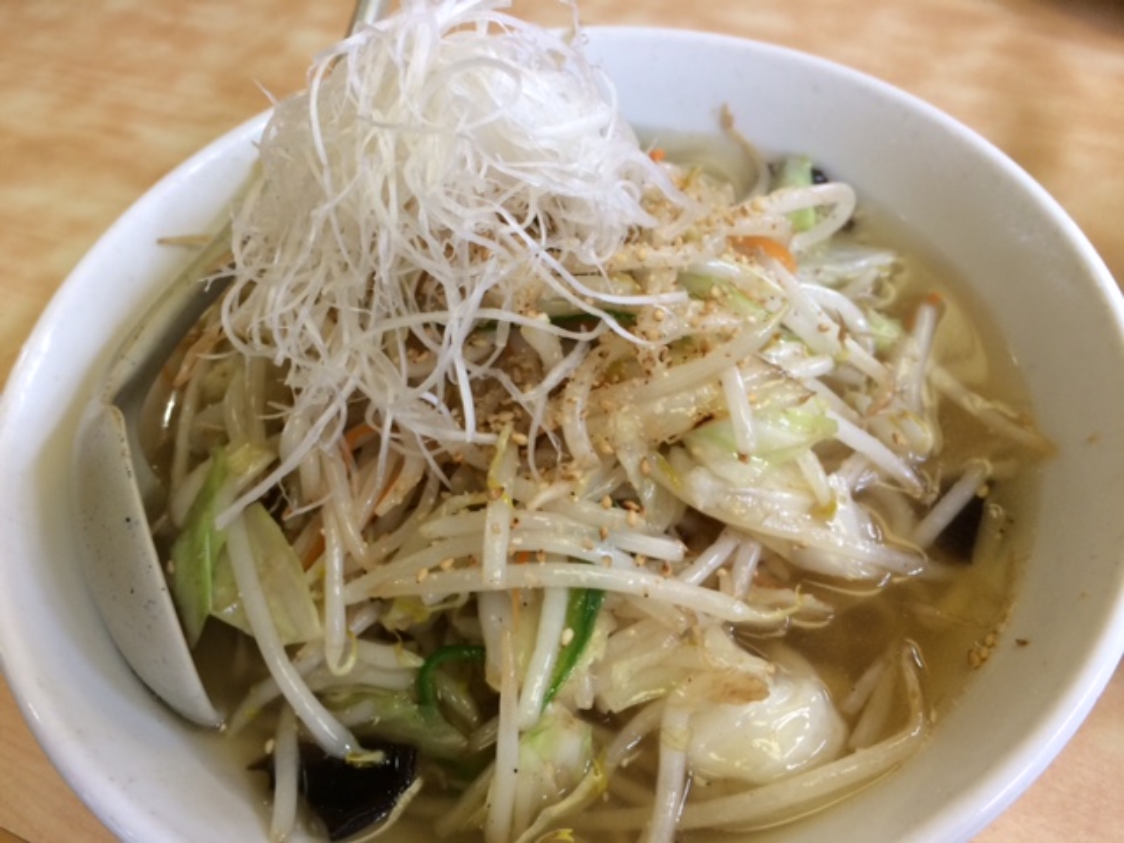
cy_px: 422
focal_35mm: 29
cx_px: 562
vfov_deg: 48.2
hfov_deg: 61.7
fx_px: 942
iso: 64
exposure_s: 1/33
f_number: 2.2
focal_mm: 4.15
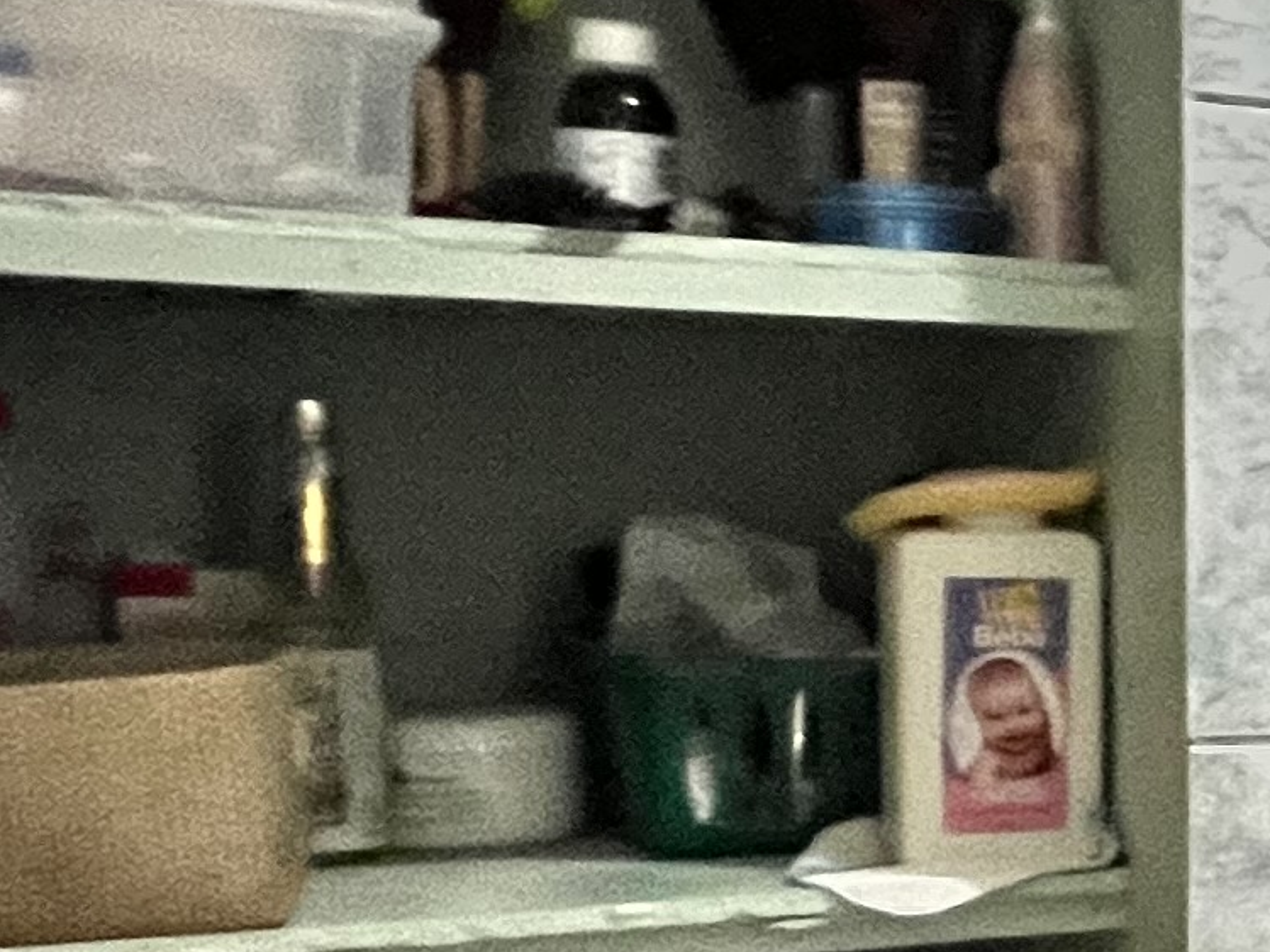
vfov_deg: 20.9
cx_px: 3171
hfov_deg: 14.5
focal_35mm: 70
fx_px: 2569
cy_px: 642
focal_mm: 1.57
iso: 1000
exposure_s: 1/46
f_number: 1.8
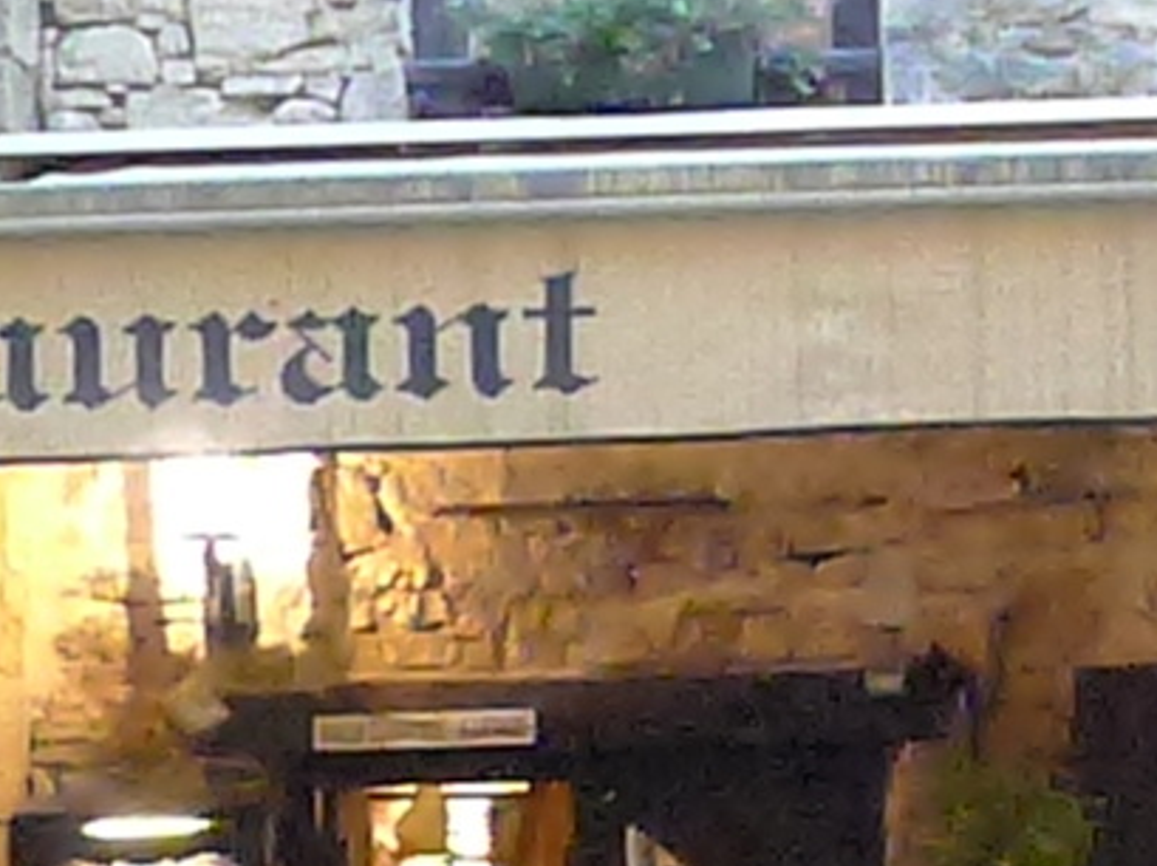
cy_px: 815
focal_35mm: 94
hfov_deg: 20.4
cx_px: 1081
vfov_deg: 15.5
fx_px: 3139
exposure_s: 1/500
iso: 12800
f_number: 2.8
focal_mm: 6.4
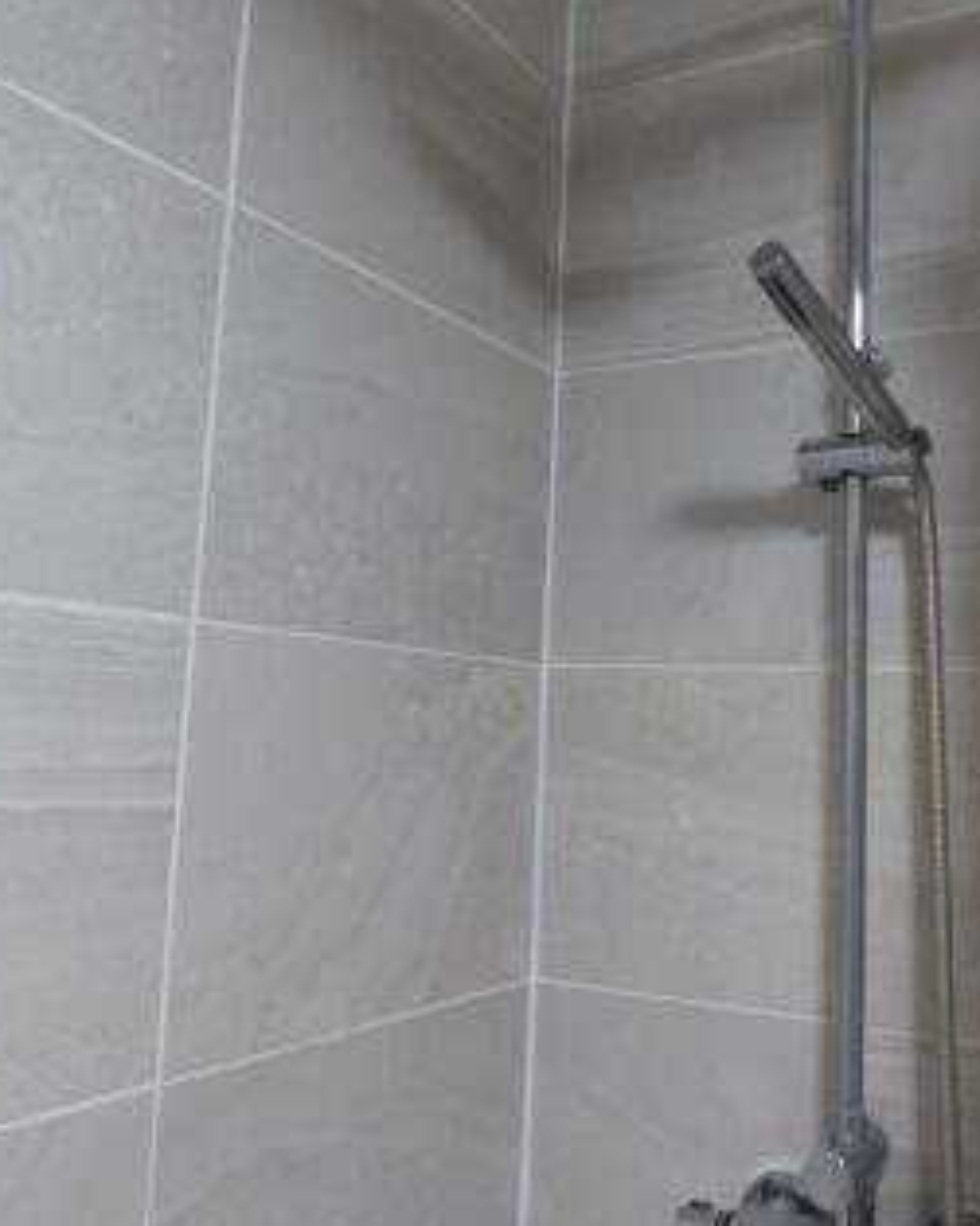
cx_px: 586
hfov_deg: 43.1
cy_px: 533
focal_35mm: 34
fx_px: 1233
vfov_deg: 52.7
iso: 400
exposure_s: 1/40
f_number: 2.8
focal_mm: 4.5
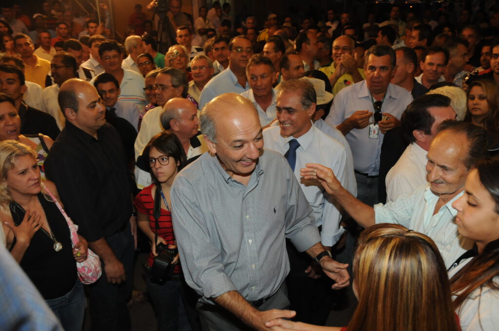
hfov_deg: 57.3
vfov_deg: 39.9
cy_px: 166
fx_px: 457
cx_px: 250
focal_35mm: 33
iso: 1000
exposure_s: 1/100
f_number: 5.6
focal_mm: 22
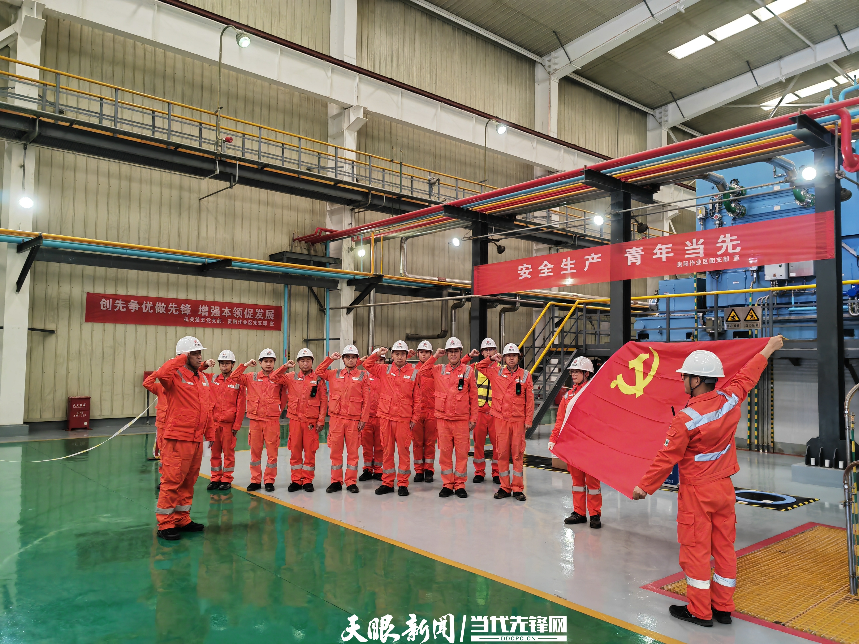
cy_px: 322
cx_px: 430
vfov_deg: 51.4
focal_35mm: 27
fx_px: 670
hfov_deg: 65.3
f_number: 1.8
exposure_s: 1/100
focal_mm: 5.53
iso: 320
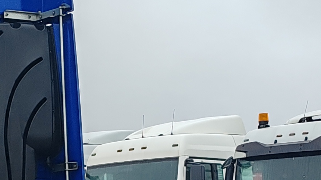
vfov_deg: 9.2
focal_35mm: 129
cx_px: 40
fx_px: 1098
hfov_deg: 16.4
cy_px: 265
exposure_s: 1/110
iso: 50
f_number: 1.9
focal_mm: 6.12
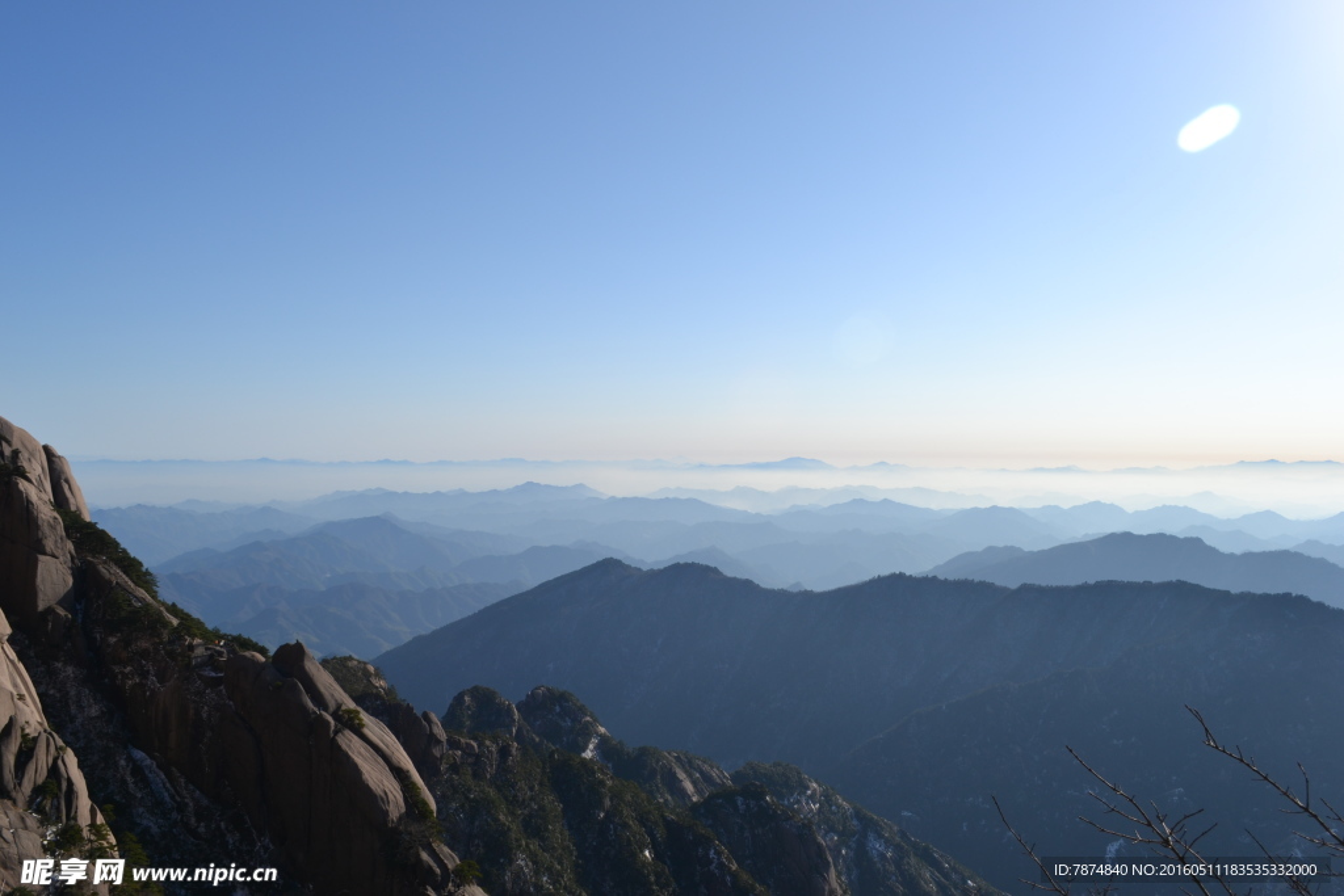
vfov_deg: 47.9
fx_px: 1008
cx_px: 672
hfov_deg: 67.4
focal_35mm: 27
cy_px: 448
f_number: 8
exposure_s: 1/250
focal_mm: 18
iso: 100
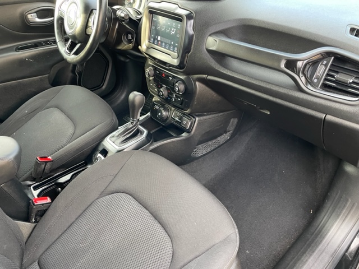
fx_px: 270
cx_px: 180
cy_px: 134
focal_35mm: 26
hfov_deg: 67.3
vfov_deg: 53.1
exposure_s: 1/60
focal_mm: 4.2
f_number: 1.6
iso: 200
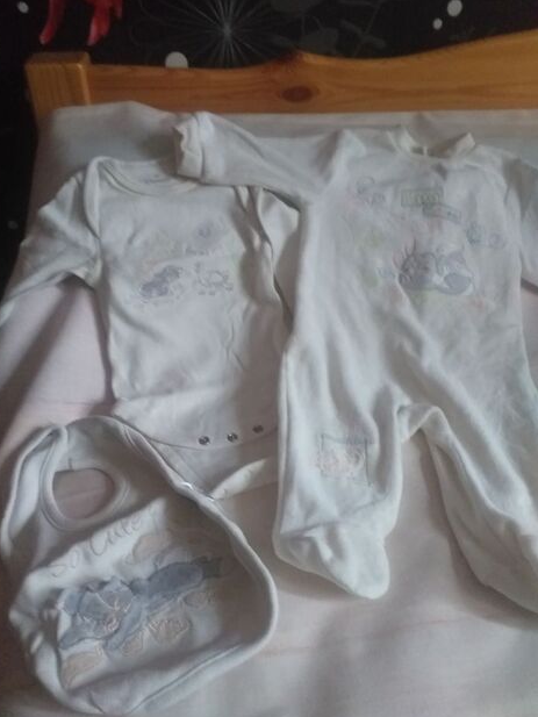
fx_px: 580
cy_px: 351
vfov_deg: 63.4
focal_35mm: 28
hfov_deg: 49.8
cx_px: 261
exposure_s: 1/20
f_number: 1.9
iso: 500
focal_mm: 3.6
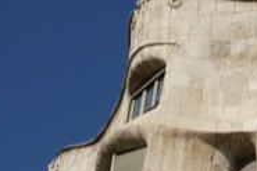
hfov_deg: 12.5
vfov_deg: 8.8
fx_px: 1113
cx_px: 386
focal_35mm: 156
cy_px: 51
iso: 200
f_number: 11
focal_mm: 30
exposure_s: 1/500
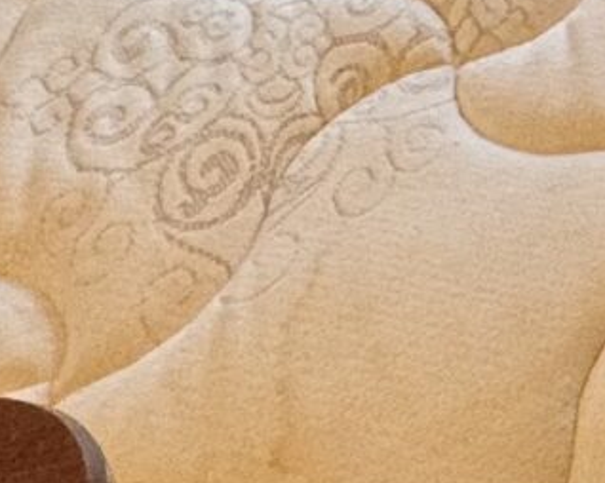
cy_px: -774
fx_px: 1968
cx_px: 1248
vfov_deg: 11.1
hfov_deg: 14.3
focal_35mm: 110
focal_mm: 2.22
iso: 125
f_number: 2.2
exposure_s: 1/99
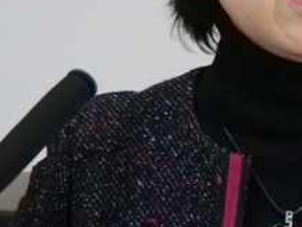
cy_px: 95
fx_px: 3605
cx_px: 309
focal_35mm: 413
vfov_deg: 3.6
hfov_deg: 4.8
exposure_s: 1/250
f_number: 4
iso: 3200
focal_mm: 56
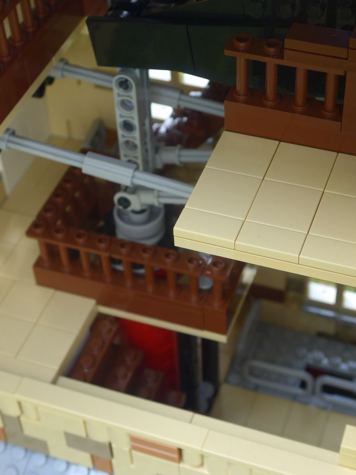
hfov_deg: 21.3
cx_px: 185
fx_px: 946
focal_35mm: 69
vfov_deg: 28.2
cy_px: 238
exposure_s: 1/60
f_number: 3.4
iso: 100
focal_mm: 11.3
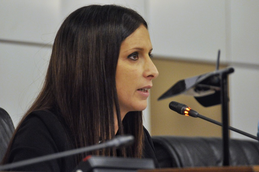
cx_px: 130
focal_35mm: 450
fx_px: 3234
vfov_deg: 3.0
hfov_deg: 4.6
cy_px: 86
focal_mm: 300
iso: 2000
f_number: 5.6
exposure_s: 1/50
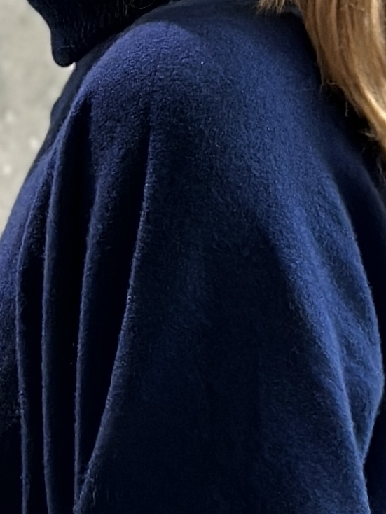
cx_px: -91
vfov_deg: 8.8
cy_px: 473
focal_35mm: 224
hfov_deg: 6.6
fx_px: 3328
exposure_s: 1/100
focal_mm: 6.86
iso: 200
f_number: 1.78
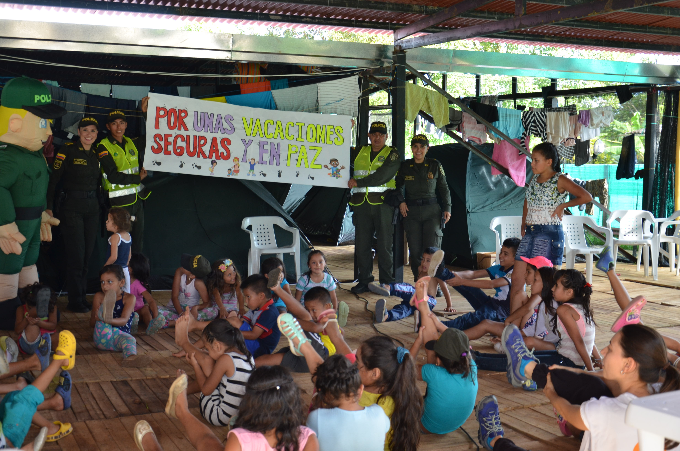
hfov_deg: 41.2
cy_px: 226
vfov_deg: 28.0
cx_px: 340
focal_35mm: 48
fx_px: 905
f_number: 4.2
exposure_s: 1/60
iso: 400
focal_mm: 32
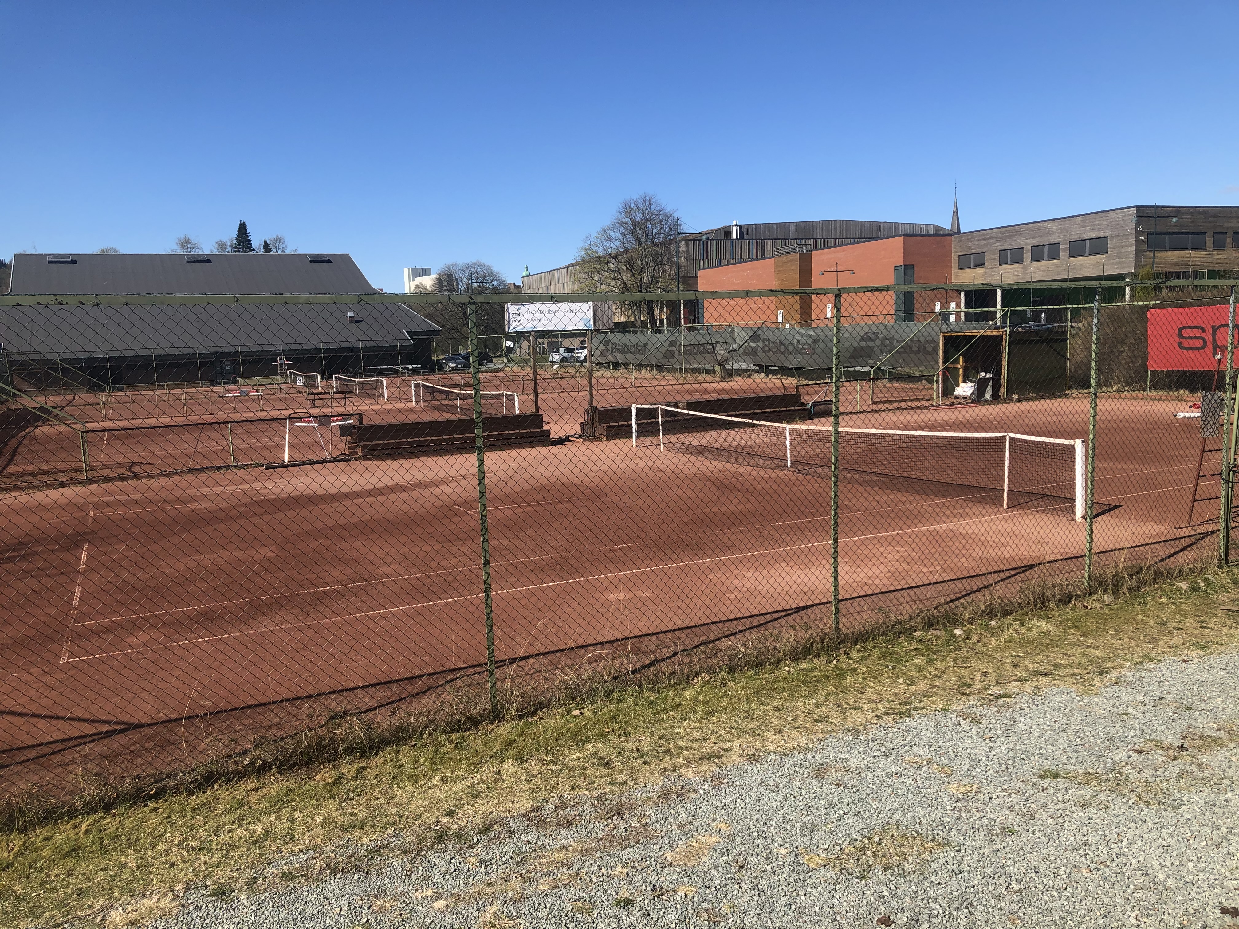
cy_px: 464
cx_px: 620
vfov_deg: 49.7
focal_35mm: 28
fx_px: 1002
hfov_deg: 63.4
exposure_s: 1/1779
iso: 20
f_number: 1.8
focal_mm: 3.99
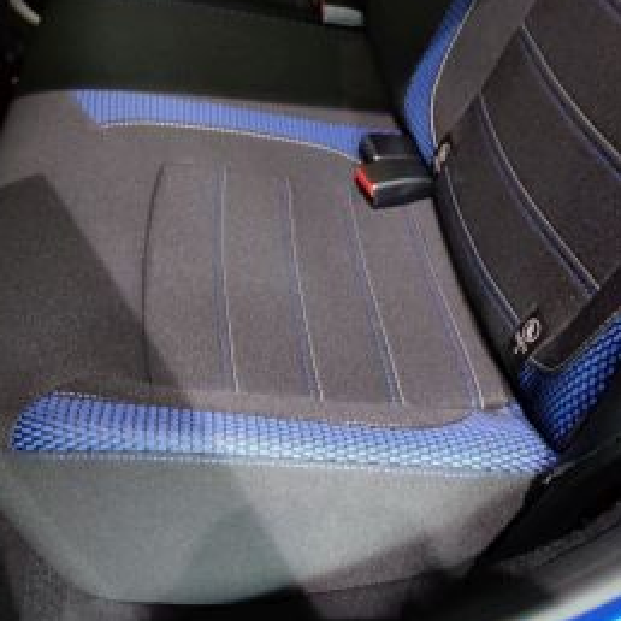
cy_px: 354
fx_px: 751
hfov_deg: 44.8
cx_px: 265
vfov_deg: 44.8
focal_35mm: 37
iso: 2000
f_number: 1.65
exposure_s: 1/14
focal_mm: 4.75
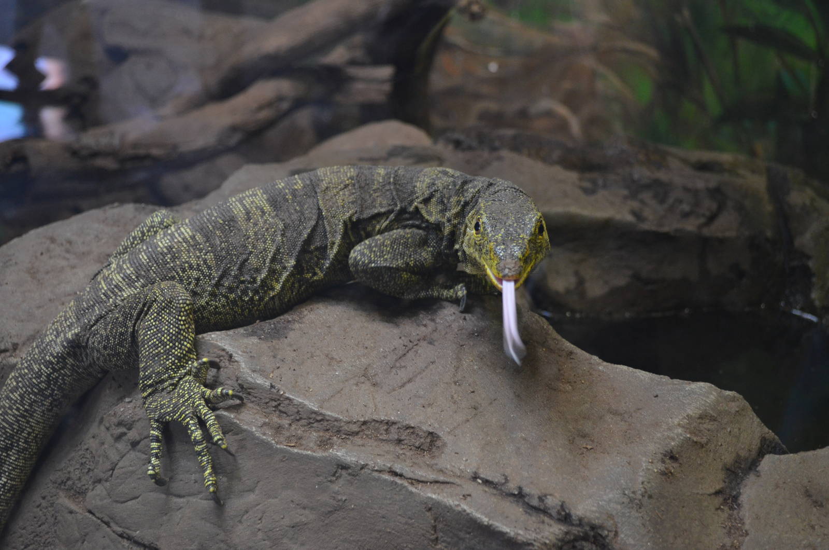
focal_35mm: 52
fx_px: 1207
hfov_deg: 37.9
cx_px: 414
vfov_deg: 25.6
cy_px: 275
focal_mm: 35
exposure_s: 1/30
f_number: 5
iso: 1400
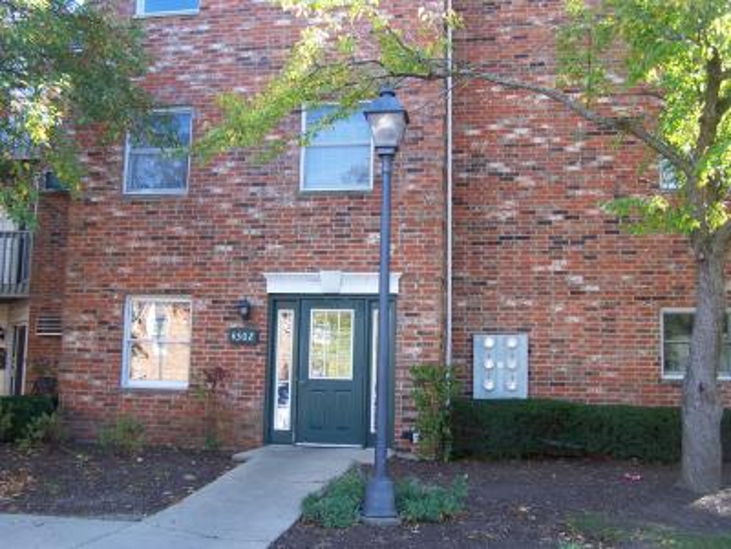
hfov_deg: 49.0
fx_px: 802
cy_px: 274
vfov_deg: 37.7
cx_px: 366
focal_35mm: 38
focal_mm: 6.3
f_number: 2.8
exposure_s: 1/100
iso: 80
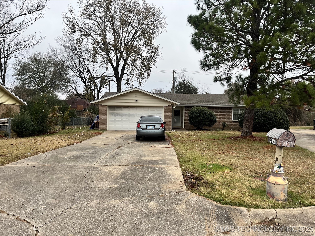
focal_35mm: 26
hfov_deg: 67.3
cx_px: 158
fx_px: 237
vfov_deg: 53.1
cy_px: 118
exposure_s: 1/445
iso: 50
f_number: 1.6
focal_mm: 5.1
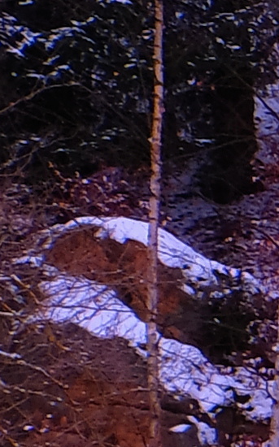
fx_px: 7457
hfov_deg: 2.0
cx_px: 1965
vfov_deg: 3.4
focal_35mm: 612
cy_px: 723
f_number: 5.6
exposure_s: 1/2.1
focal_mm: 36.6
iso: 500
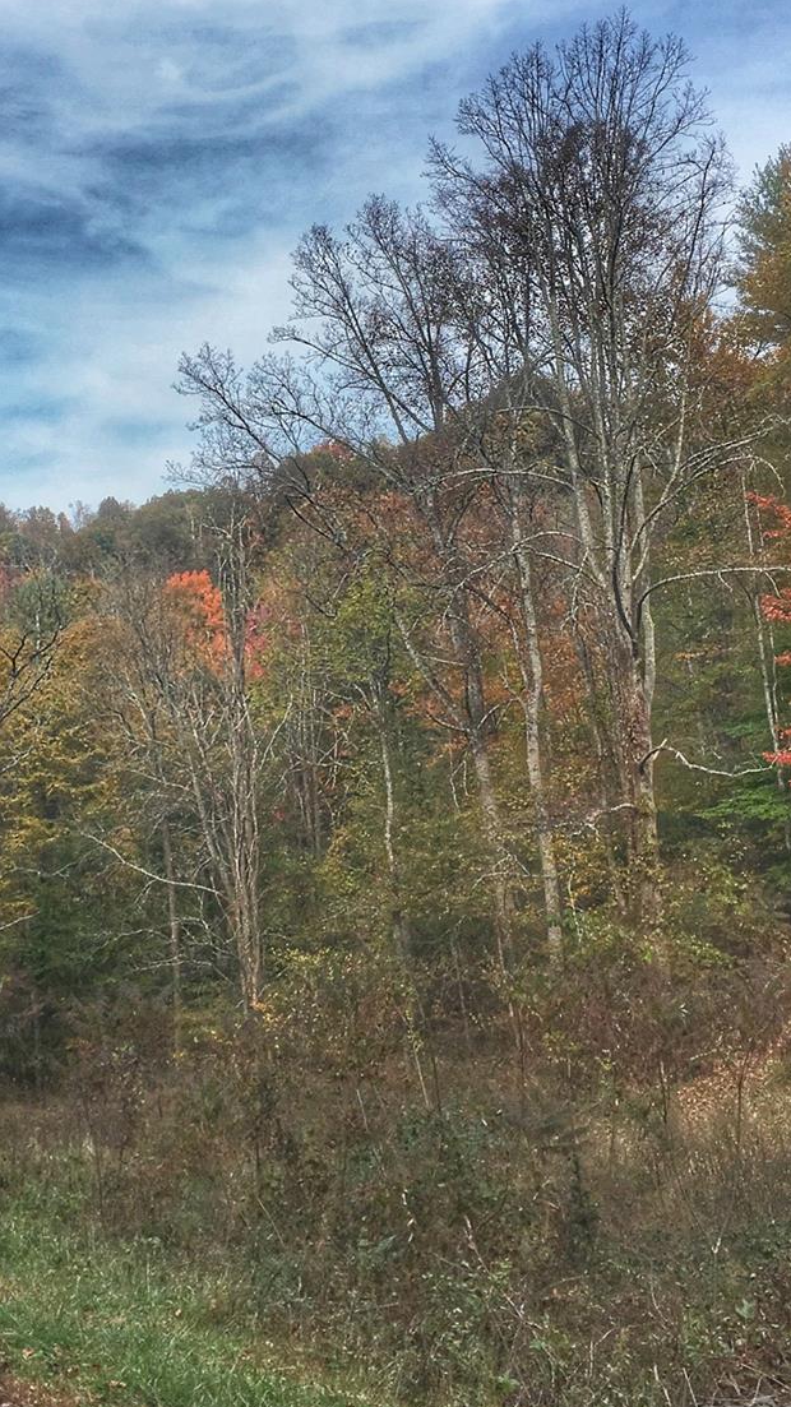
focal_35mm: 44
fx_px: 1642
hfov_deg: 26.9
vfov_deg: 45.8
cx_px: 244
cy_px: 486
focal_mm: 4.15
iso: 25
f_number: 2.2
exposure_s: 1/1115
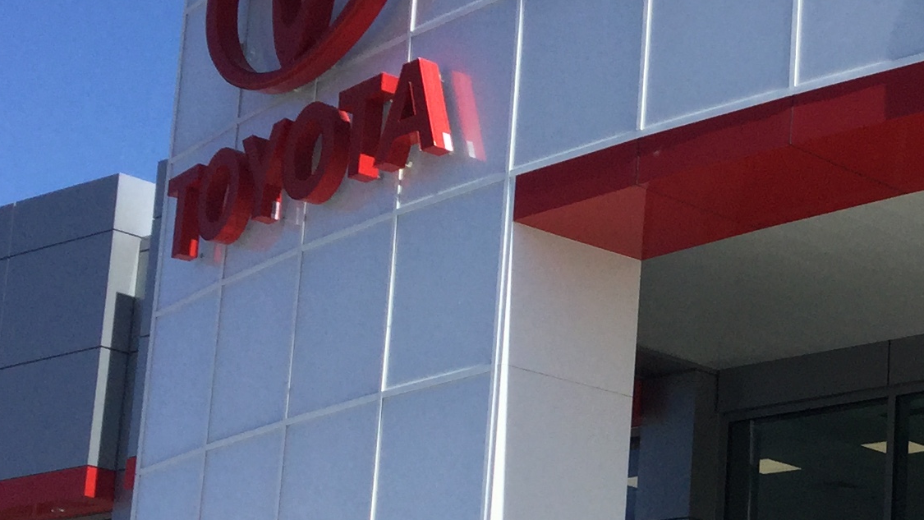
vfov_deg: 12.3
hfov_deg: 21.0
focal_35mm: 98
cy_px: 472
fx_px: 2401
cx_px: 949
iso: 25
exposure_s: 1/1274
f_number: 2.4
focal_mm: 3.3
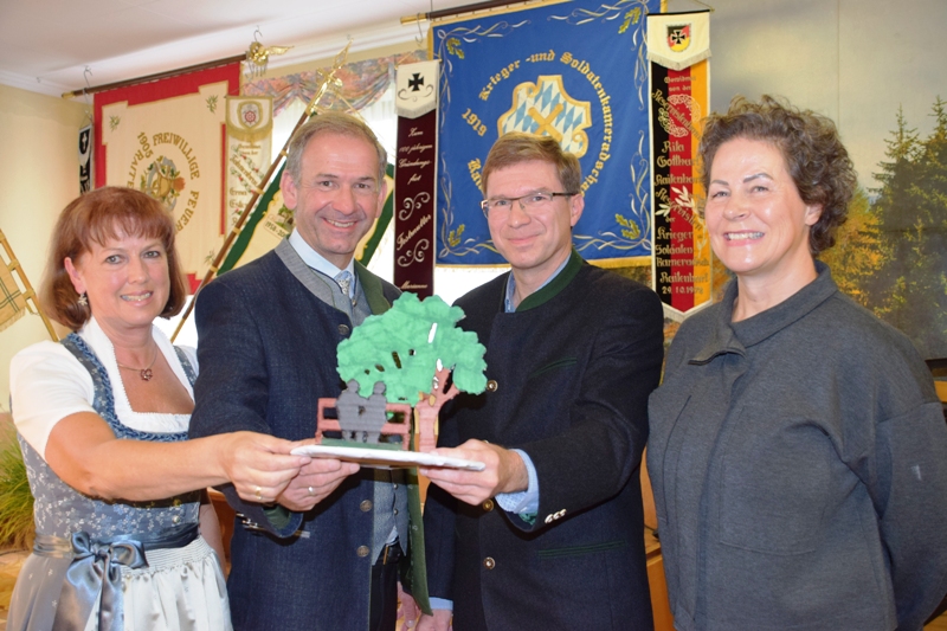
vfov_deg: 34.2
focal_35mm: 39
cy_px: 316
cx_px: 474
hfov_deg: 49.6
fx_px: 1026
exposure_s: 1/80
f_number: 4.5
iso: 800
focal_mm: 26
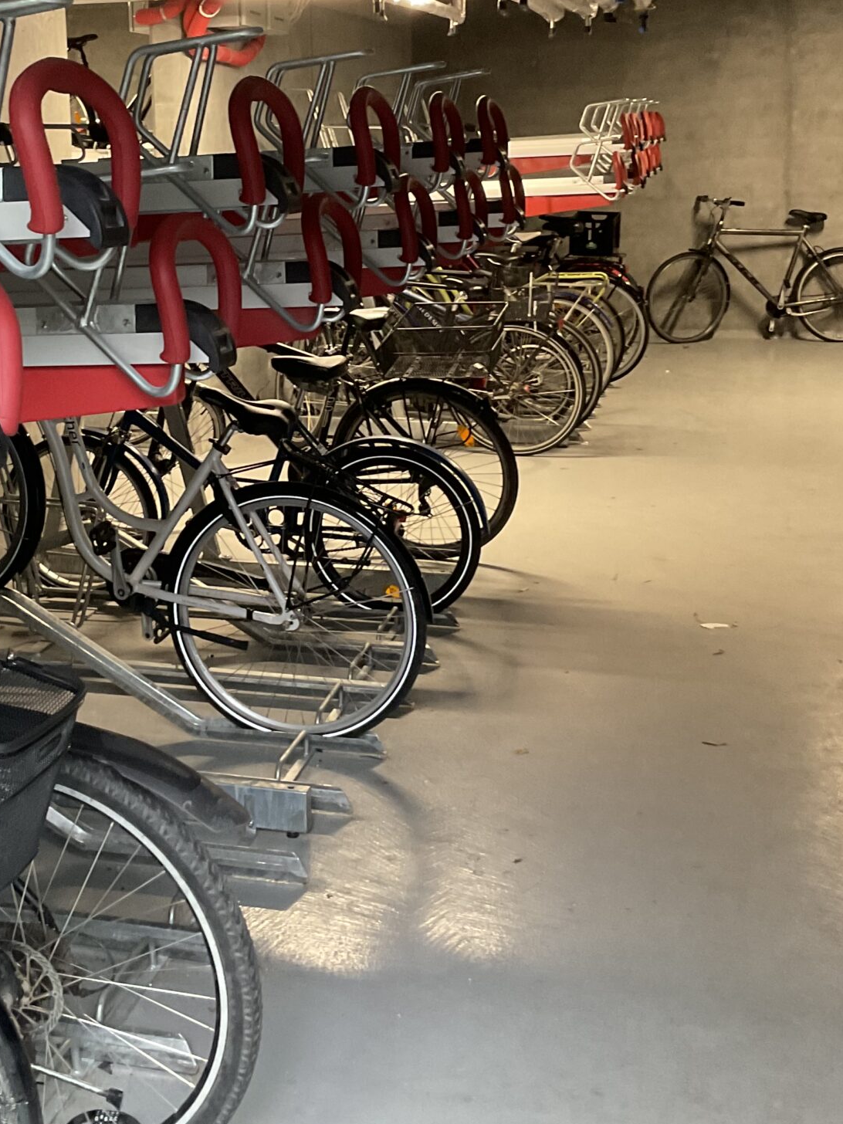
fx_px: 1656
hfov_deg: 28.2
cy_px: 345
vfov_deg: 37.0
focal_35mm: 51
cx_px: 239
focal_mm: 3
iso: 200
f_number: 1.8
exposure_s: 1/40
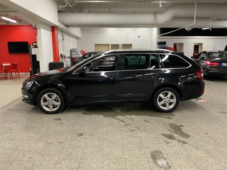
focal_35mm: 29
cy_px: 85
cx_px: 114
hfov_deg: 61.7
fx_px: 190
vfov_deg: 48.2
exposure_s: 1/50
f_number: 1.8
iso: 100
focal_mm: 3
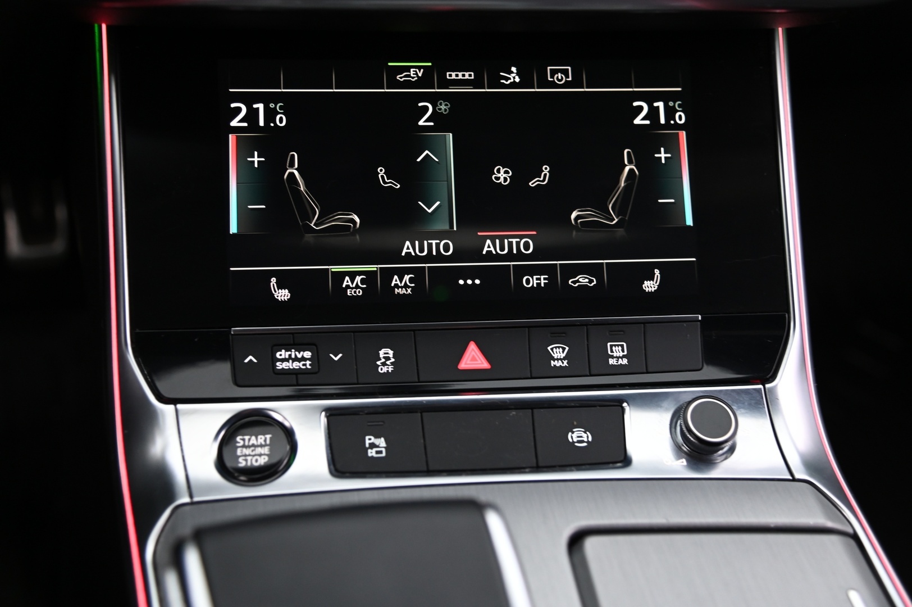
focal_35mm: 44
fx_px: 1114
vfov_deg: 30.5
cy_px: 304
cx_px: 456
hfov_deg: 44.5
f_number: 4
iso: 2000
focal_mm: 44
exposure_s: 1/15
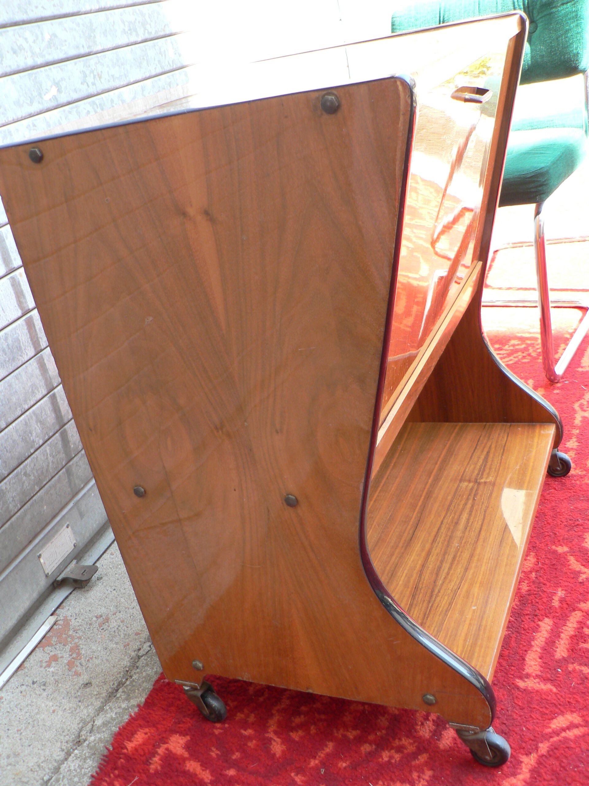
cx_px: 294
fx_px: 817
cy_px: 393
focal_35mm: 36
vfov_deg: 51.4
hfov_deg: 39.7
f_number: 2.8
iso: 80
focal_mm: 6
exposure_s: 1/40
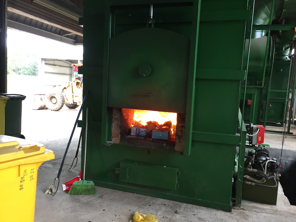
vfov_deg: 48.2
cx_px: 148
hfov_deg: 61.7
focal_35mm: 29
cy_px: 111
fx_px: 248
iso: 32
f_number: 2.2
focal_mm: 4.15
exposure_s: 1/33
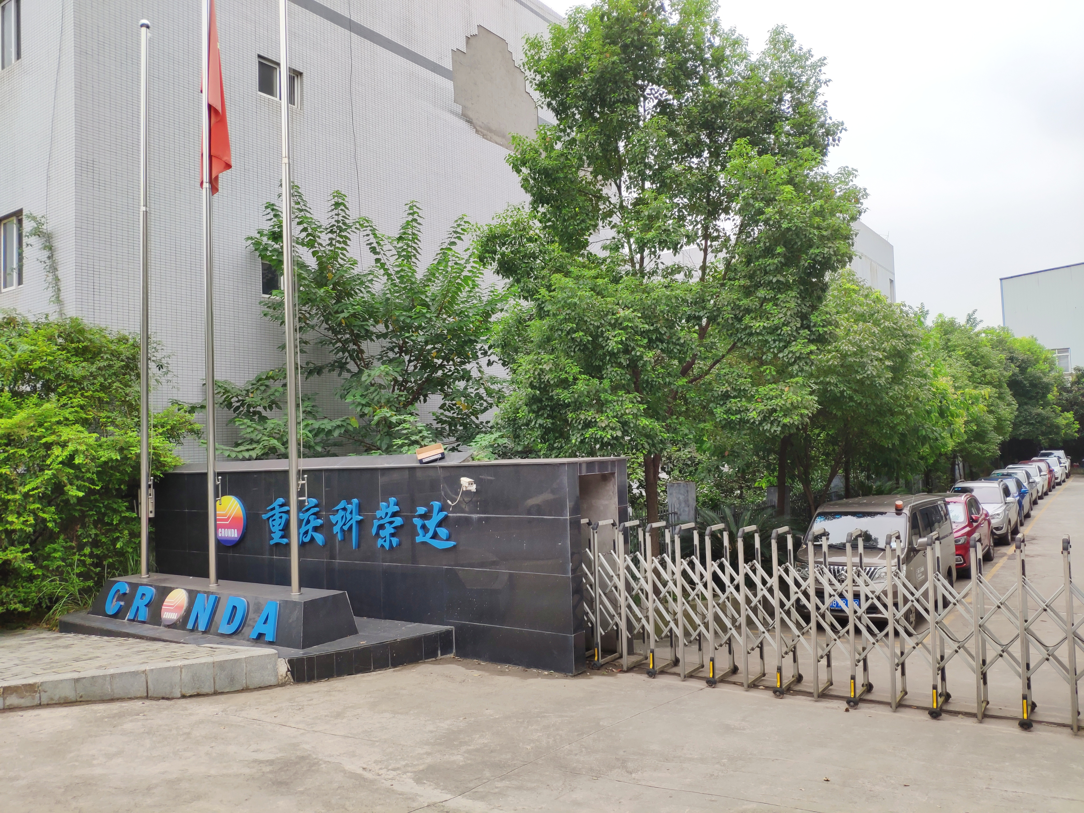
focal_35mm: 21
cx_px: 542
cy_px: 406
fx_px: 658
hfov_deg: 79.0
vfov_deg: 63.4
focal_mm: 4.22
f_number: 1.8
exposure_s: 1/818
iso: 100
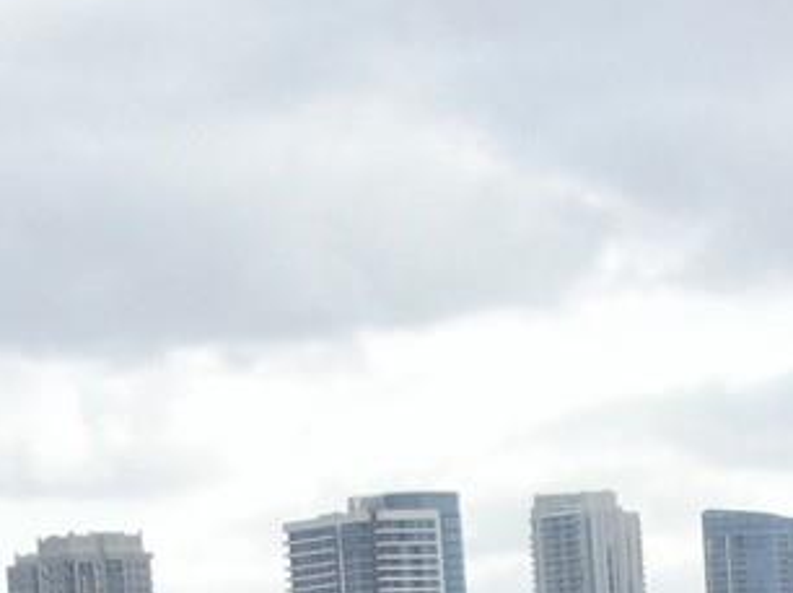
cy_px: 1616
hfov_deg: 8.2
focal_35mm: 241
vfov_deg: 5.8
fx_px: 5517
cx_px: 726
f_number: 3.3
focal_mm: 6.21
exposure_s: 1/400
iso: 100
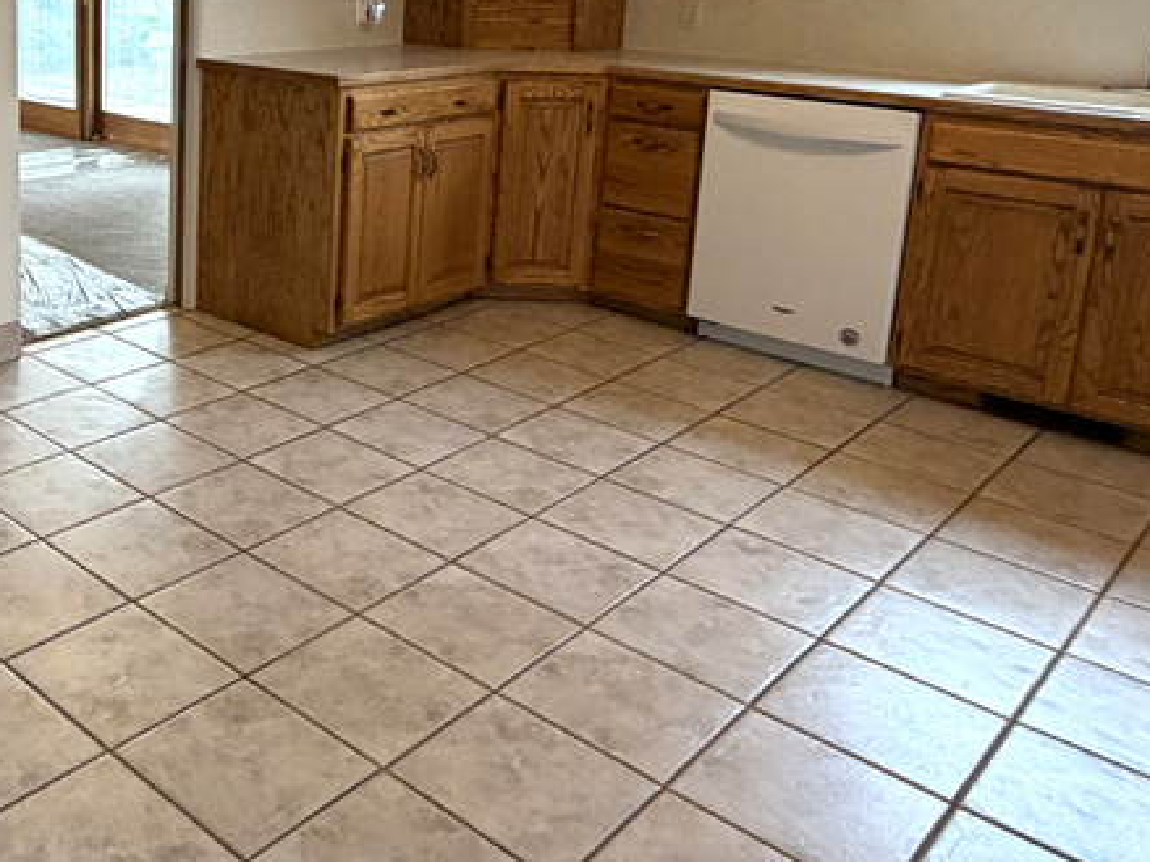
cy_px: 173
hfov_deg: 48.1
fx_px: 1162
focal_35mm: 35
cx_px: 155
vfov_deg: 39.1
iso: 250
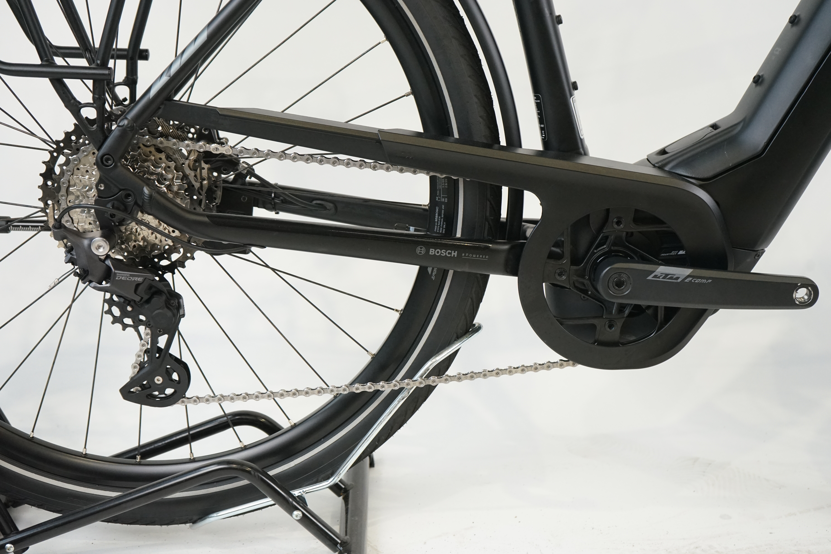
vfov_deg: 27.0
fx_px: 1154
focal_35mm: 50
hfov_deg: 39.6
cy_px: 277
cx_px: 416
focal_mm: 50
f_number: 5.6
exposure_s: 1/200
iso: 2500
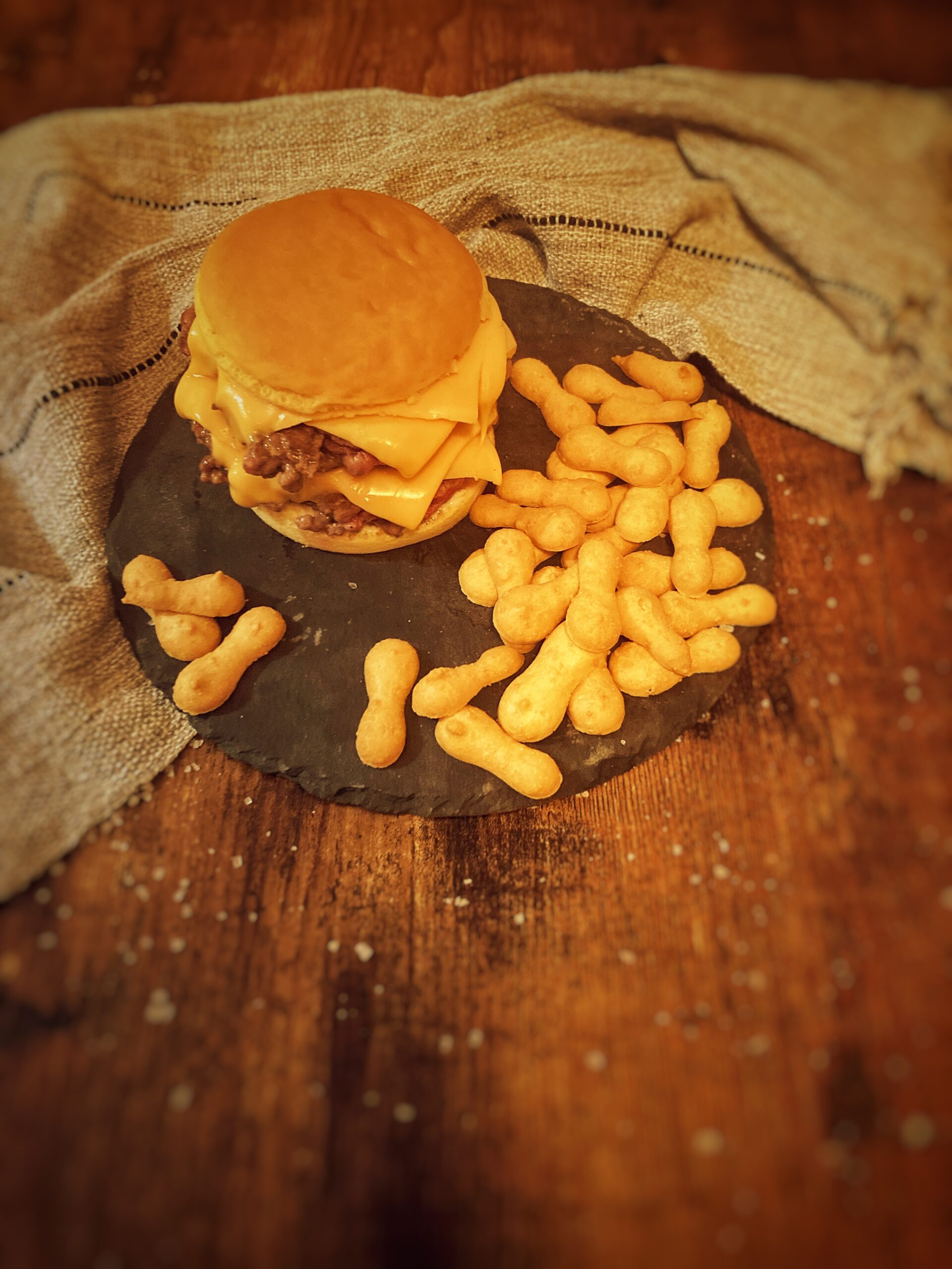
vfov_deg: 63.4
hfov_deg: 49.7
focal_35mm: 28
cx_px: 476
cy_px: 634
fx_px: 1027
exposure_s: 1/25
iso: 500
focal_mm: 3.99
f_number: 1.8
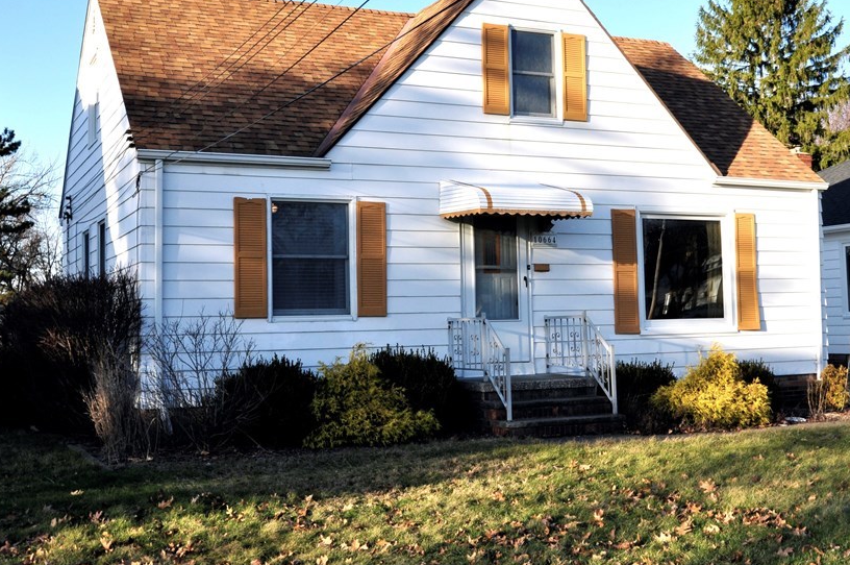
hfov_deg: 41.1
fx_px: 1132
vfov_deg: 27.9
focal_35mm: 48
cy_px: 227
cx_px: 452
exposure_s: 1/250
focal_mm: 24
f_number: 10
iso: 320
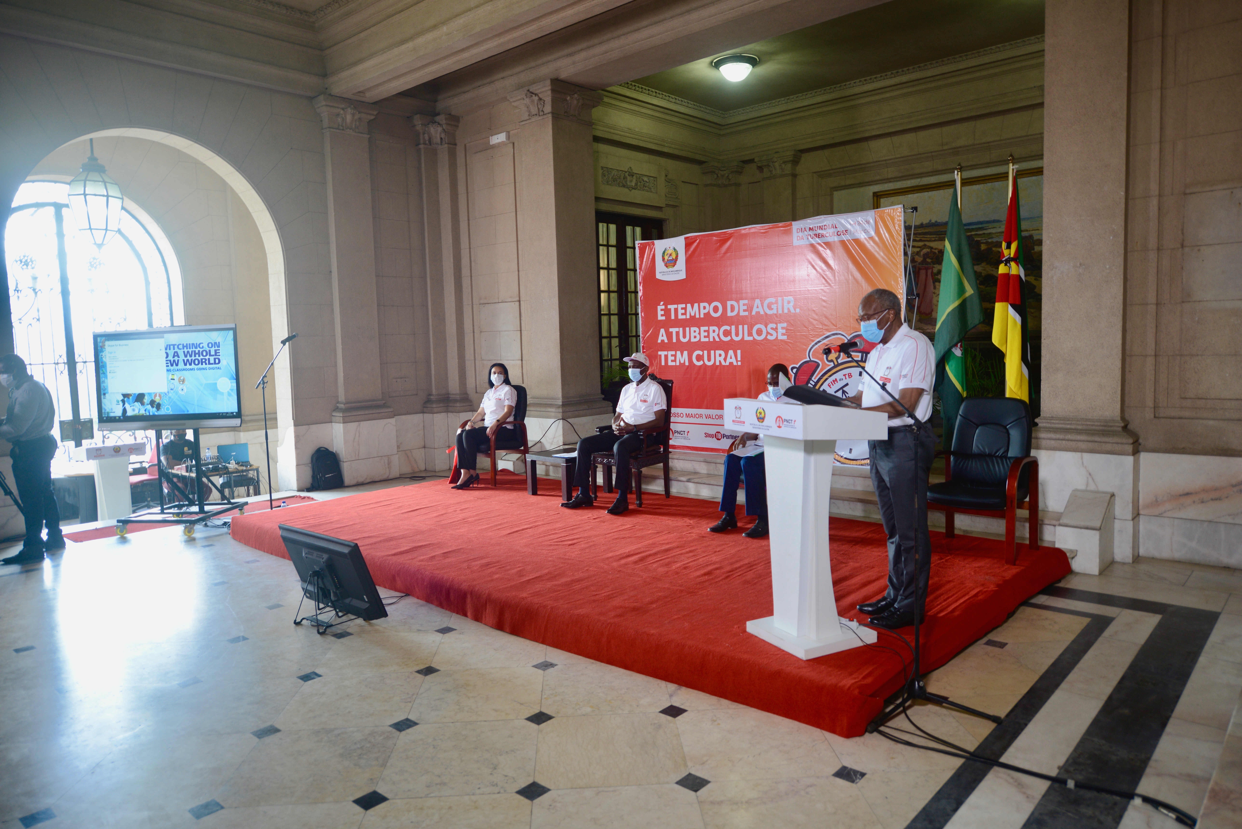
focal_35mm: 24
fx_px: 828
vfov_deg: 53.2
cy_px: 414
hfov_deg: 73.7
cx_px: 621
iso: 360
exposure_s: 1/25
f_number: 2.8
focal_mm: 24
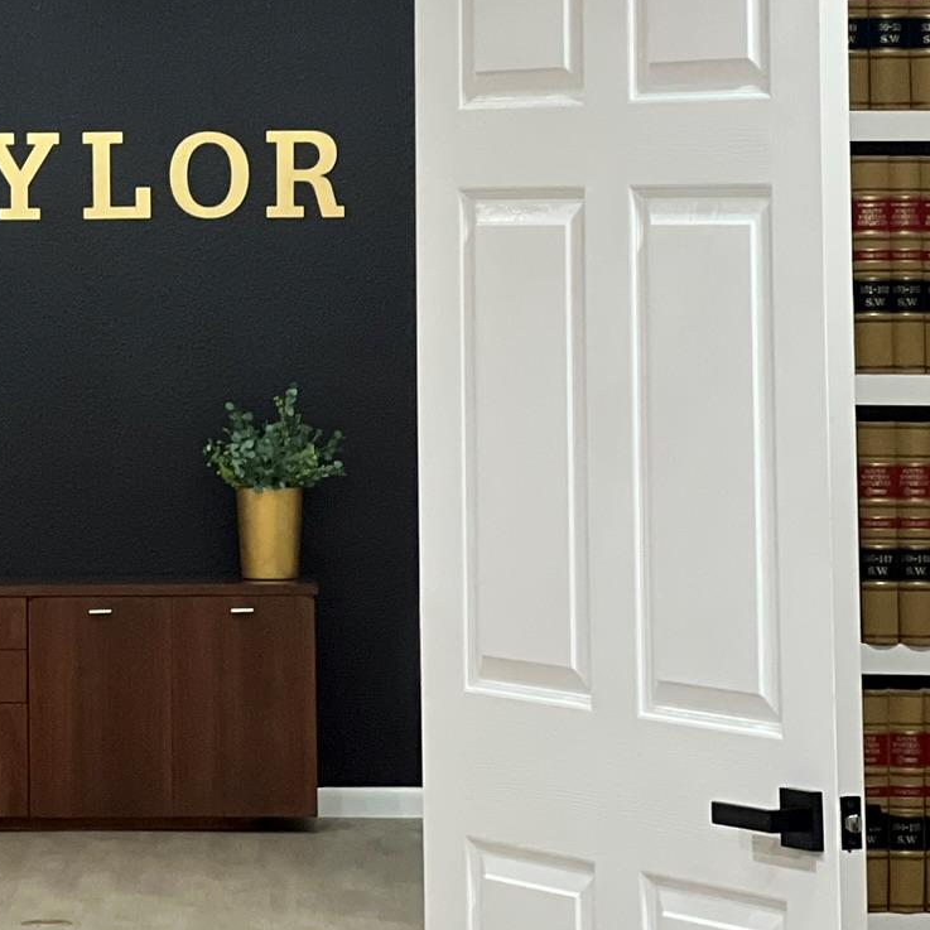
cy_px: -28
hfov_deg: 9.2
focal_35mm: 189
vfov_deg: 9.2
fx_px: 5745
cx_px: 1
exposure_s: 1/40
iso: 400
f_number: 2.8
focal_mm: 9
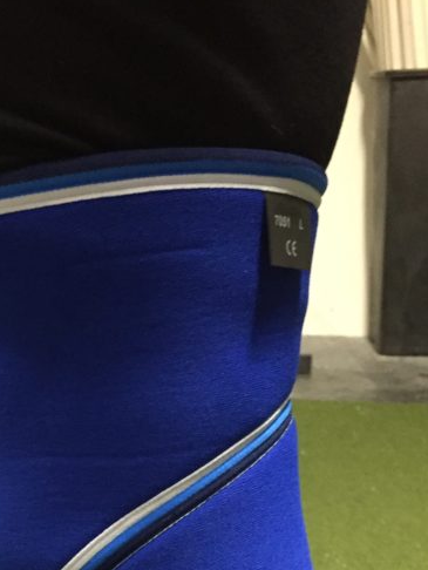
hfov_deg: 21.4
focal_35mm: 68
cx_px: 86
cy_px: 490
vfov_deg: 27.7
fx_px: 1120
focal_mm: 4.15
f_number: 2.2
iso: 320
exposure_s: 1/30
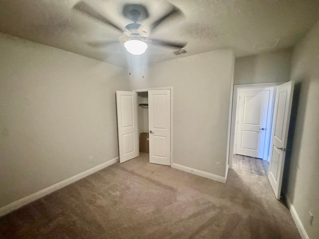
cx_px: 160
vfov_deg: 85.7
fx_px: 129
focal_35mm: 14
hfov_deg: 102.1
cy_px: 120
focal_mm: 2.22
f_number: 2.2
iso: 1250
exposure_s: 1/60
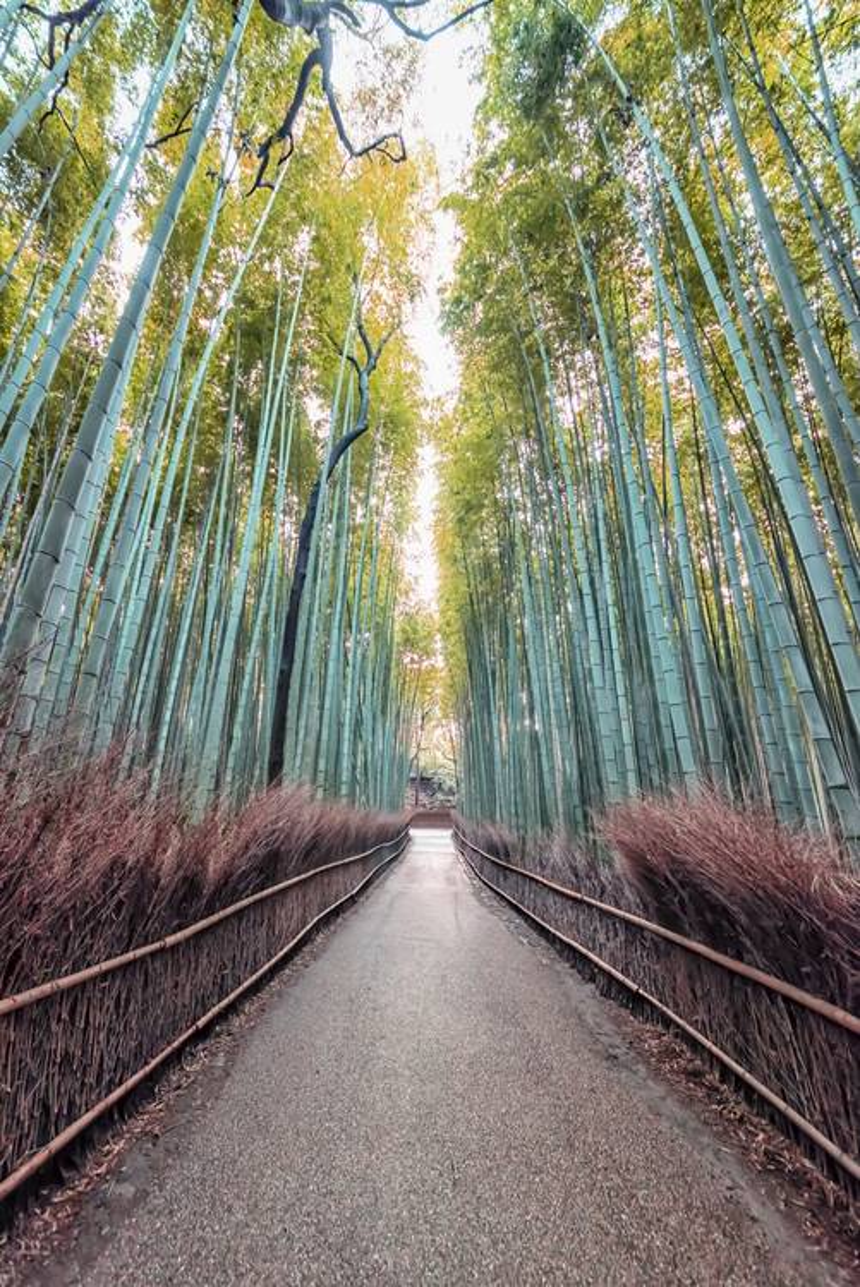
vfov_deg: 112.6
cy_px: 644
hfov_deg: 90.1
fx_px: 429
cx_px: 430
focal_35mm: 12
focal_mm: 12
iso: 200
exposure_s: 1/25
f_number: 4.5
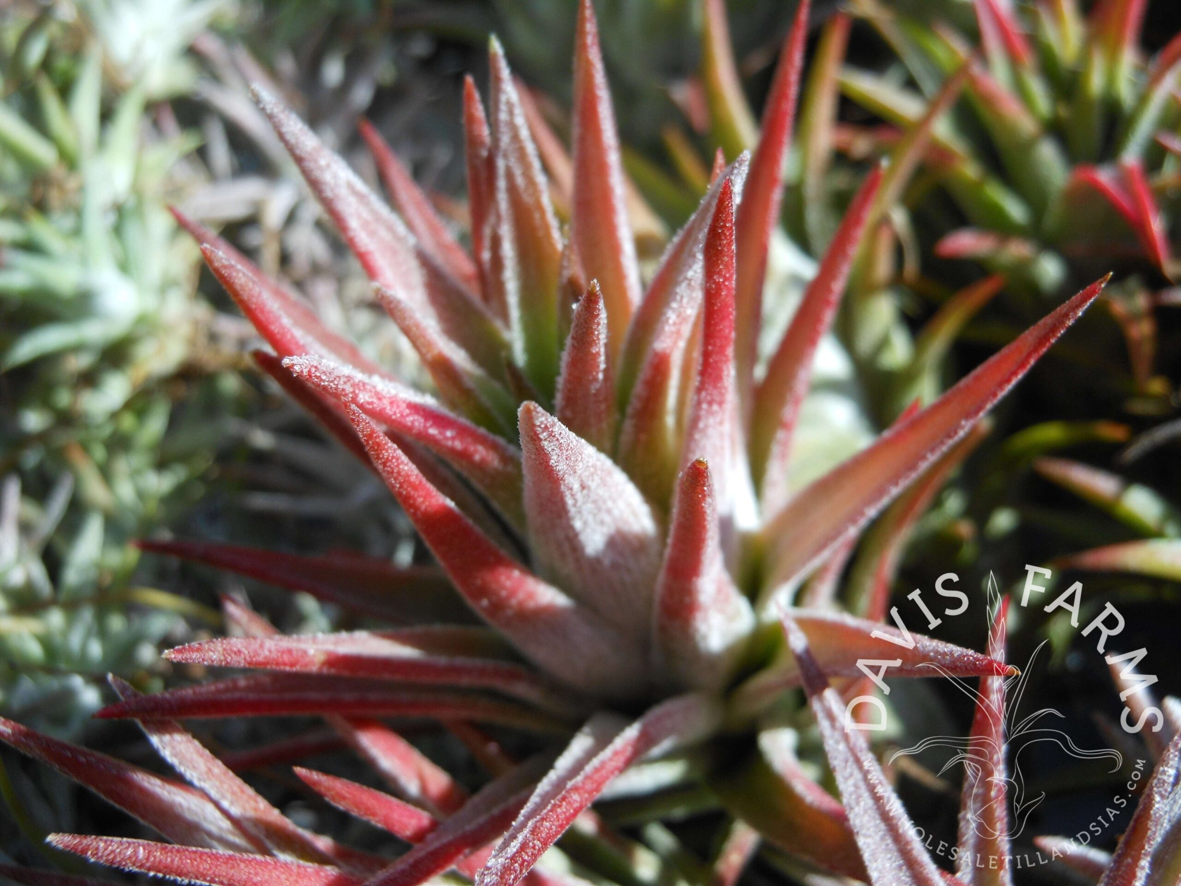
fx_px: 1126
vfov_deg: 42.9
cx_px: 590
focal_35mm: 33
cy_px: 443
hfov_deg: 55.4
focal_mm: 5.9
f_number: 4
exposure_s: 1/200
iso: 80
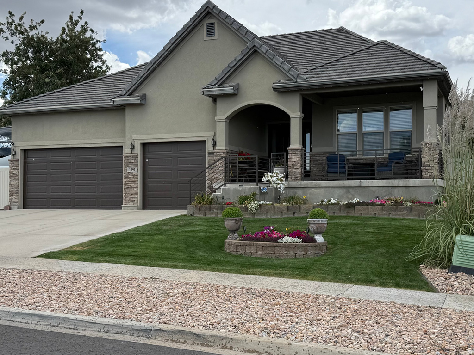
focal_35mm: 24
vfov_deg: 56.8
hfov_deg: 71.6
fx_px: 329
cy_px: 178
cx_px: 237
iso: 80
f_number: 1.78
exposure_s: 1/4405
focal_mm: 6.76
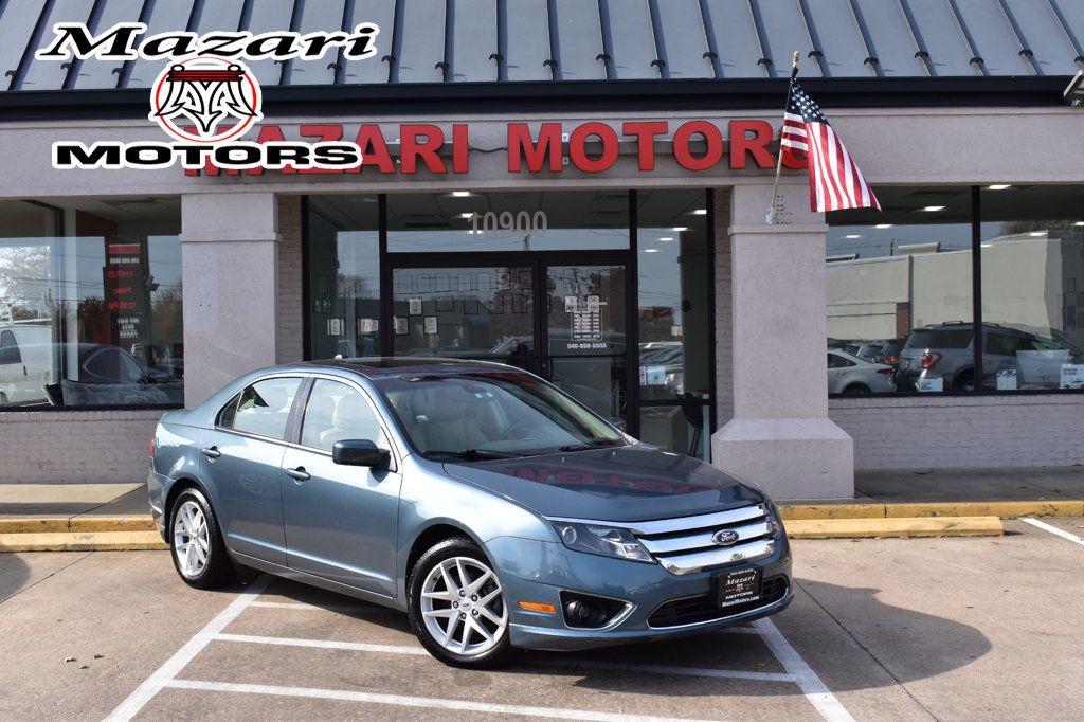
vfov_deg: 29.8
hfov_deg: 43.6
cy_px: 361
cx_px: 542
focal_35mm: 45
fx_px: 1354
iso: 400
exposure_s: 1/400
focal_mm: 30
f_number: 11
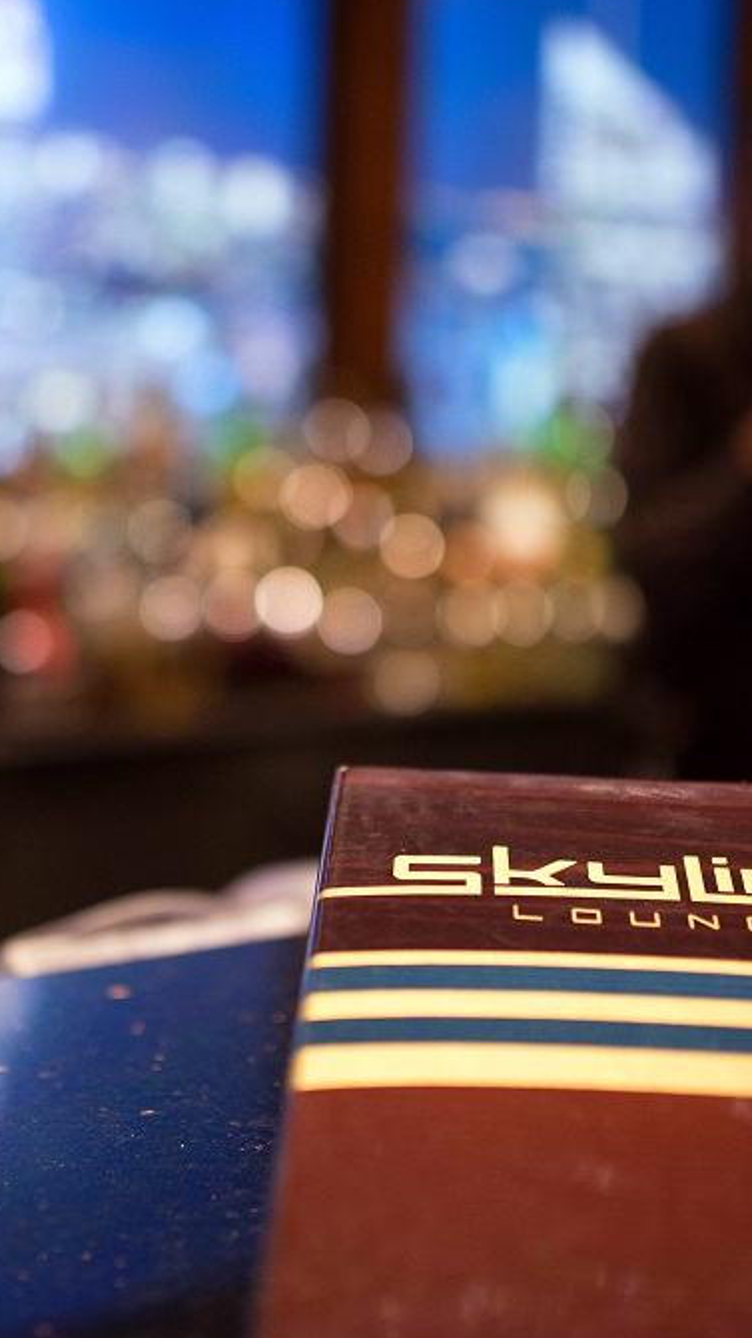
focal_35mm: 56
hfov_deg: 21.4
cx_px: 273
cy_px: 671
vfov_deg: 37.2
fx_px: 1987
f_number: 1.4
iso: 1600
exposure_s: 1/125
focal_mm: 35
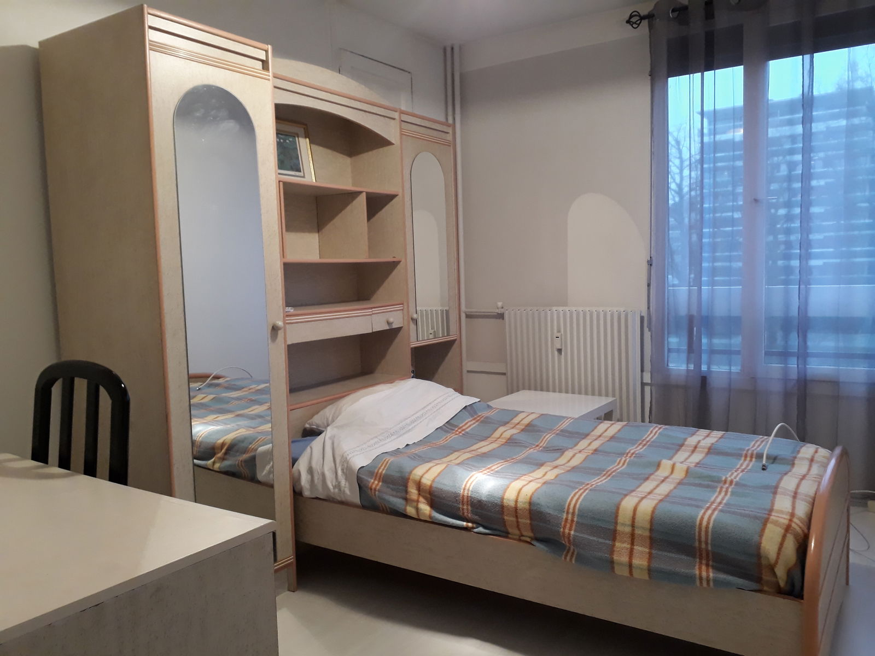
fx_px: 682
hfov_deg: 65.3
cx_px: 438
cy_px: 328
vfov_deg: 51.4
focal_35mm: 27
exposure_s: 1/25
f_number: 1.9
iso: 160
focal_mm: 3.6
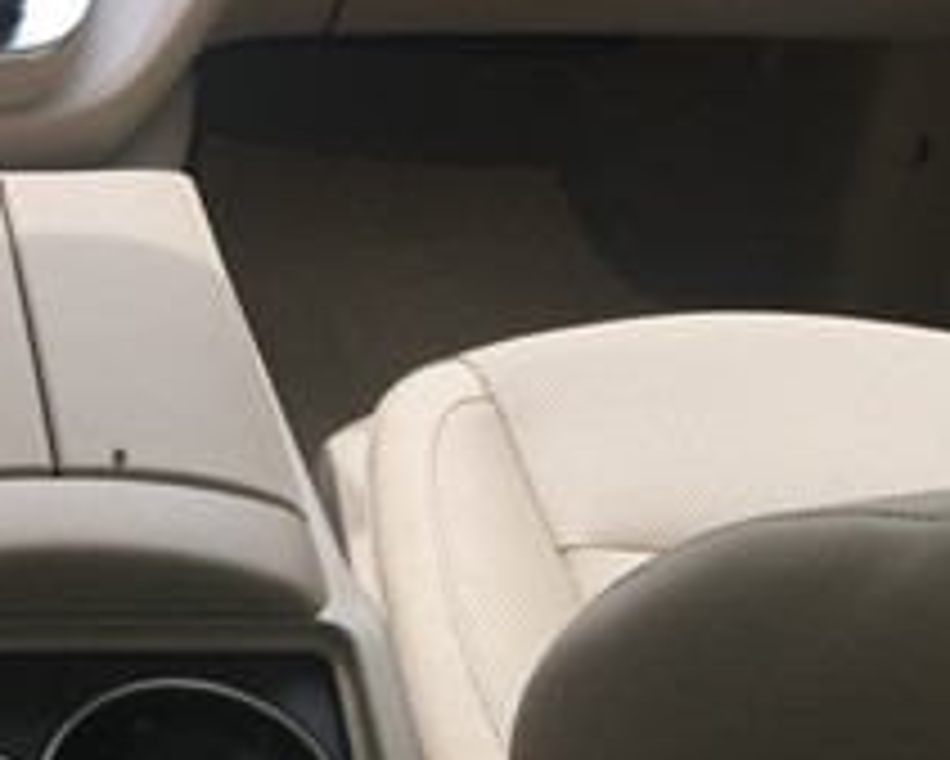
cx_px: -126
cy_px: -124
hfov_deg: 21.7
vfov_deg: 17.7
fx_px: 2335
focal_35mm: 83
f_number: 2.2
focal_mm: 4.15
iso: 25
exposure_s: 1/256
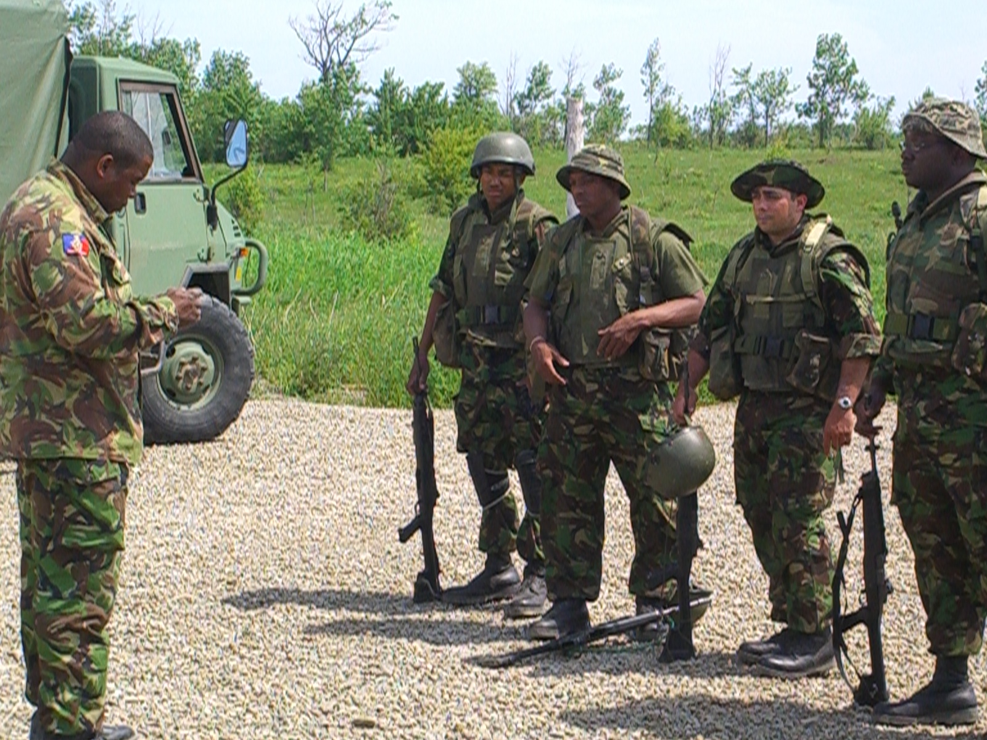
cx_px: 494
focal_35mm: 114
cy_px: 370
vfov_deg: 13.0
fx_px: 3250
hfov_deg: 17.3
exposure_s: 1/500
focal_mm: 23.7
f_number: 7.4
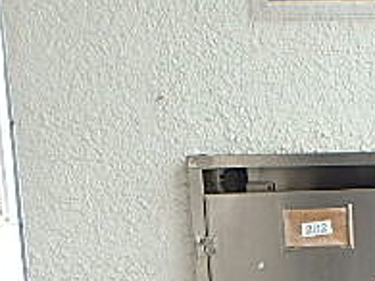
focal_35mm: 69
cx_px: 433
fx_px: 747
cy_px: 319
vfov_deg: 20.2
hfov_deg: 25.7
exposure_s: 1/200
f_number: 3.5
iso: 125
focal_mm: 3.7
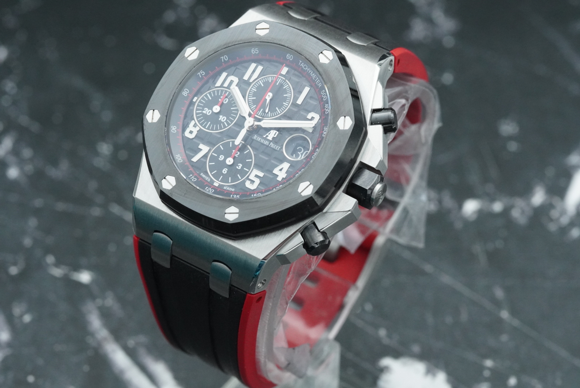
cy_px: 194
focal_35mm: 105
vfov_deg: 13.1
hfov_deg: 19.4
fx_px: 1693
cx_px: 290
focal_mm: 70
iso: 3200
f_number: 9
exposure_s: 1/200
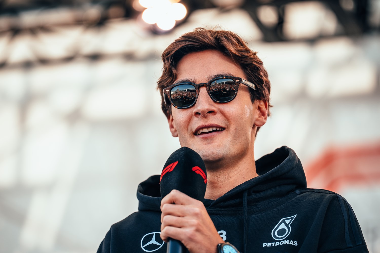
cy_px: 126
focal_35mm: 225
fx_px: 2375
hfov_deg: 9.1
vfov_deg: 6.1
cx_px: 190
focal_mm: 150
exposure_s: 1/1250
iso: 100
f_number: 2
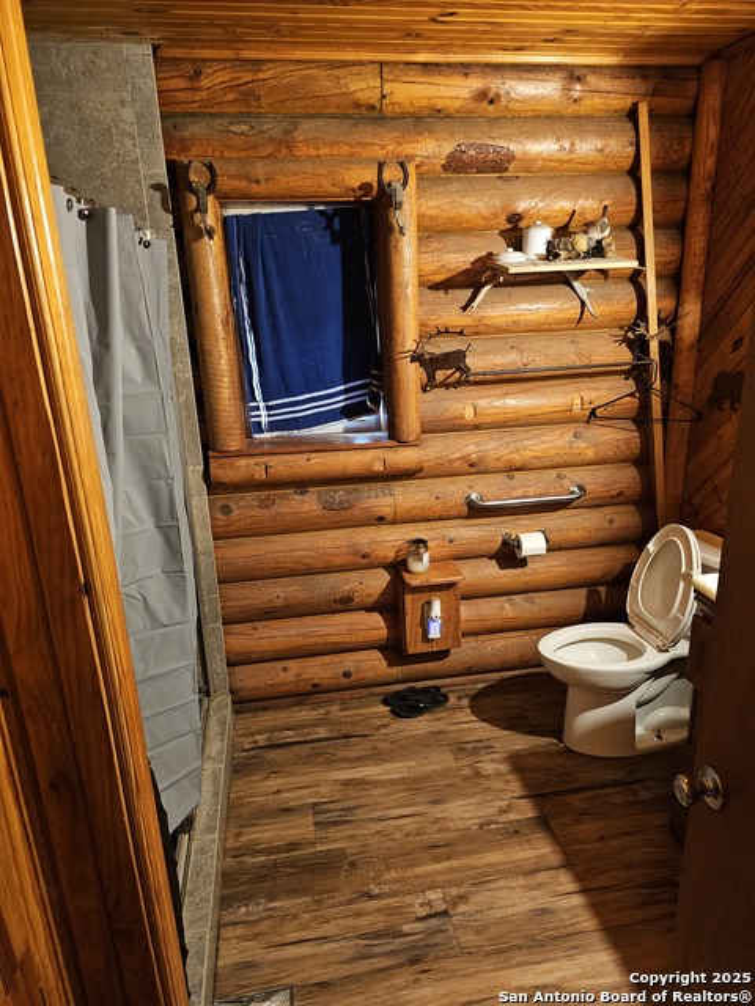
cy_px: 503
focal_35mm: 23
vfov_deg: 73.9
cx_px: 378
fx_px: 669
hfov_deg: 58.9
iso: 640
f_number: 1.7
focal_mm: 6.3
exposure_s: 1/30
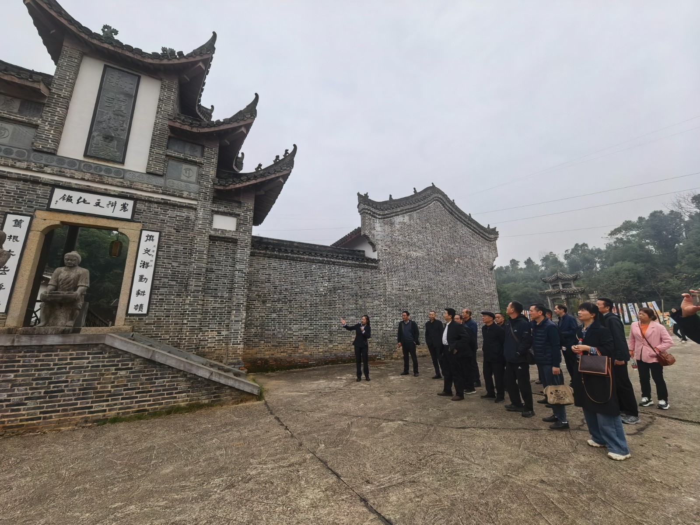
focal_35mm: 13
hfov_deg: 106.2
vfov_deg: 89.9
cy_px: 262
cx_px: 350
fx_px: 263
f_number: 2.2
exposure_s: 1/1206
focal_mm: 1.95
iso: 100
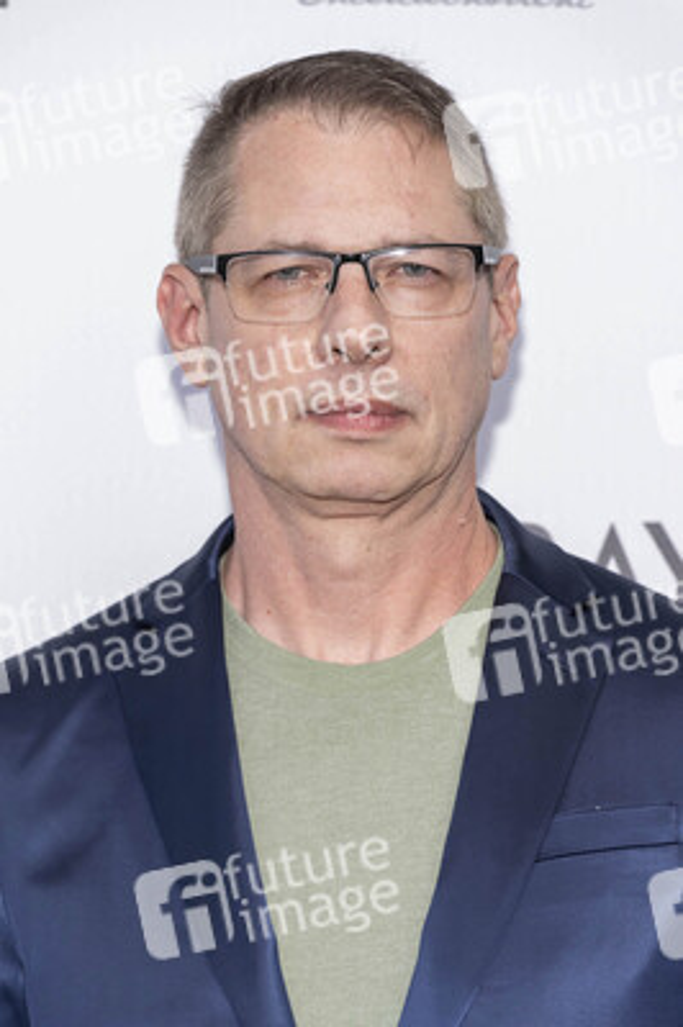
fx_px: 3421
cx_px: 342
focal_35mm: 120
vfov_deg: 17.1
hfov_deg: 11.4
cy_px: 514
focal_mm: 120
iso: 800
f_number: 5.6
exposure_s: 1/200
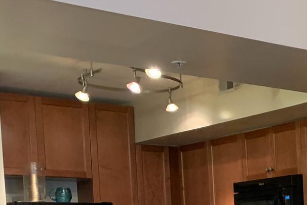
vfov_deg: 13.9
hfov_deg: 20.5
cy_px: 325
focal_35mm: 91
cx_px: 396
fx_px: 776
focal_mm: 4.25
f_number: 1.8
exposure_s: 1/60
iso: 250
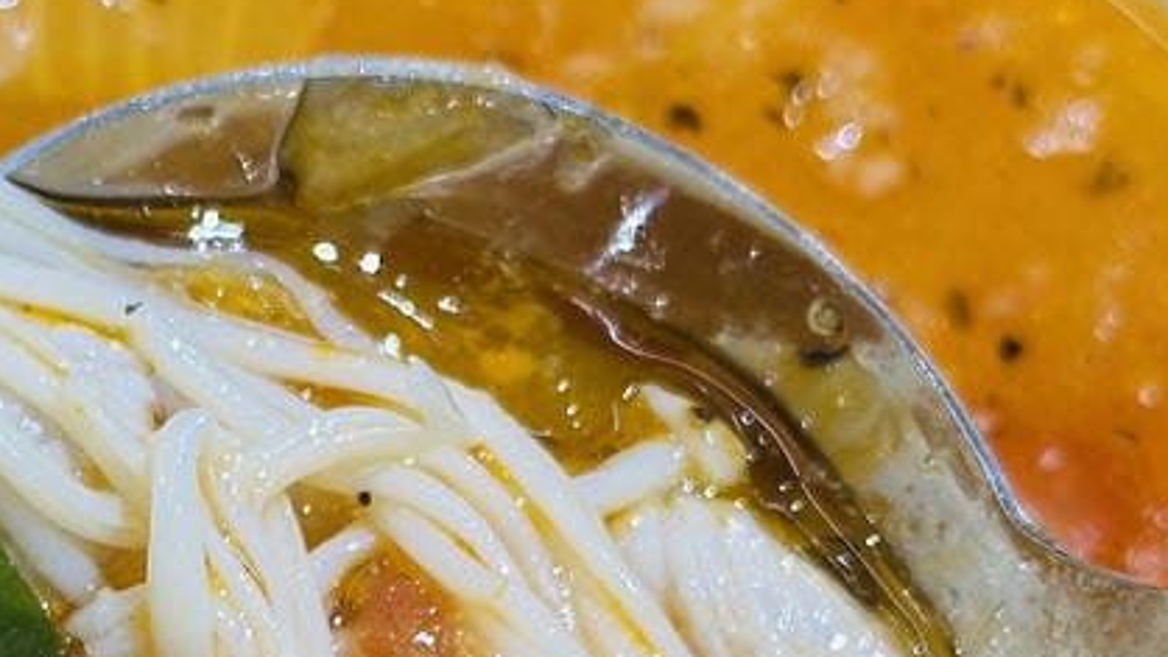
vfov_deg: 7.9
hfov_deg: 14.1
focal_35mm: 150
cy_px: 973
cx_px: 17
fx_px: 4645
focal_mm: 6.86
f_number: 1.78
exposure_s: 1/120
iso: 100
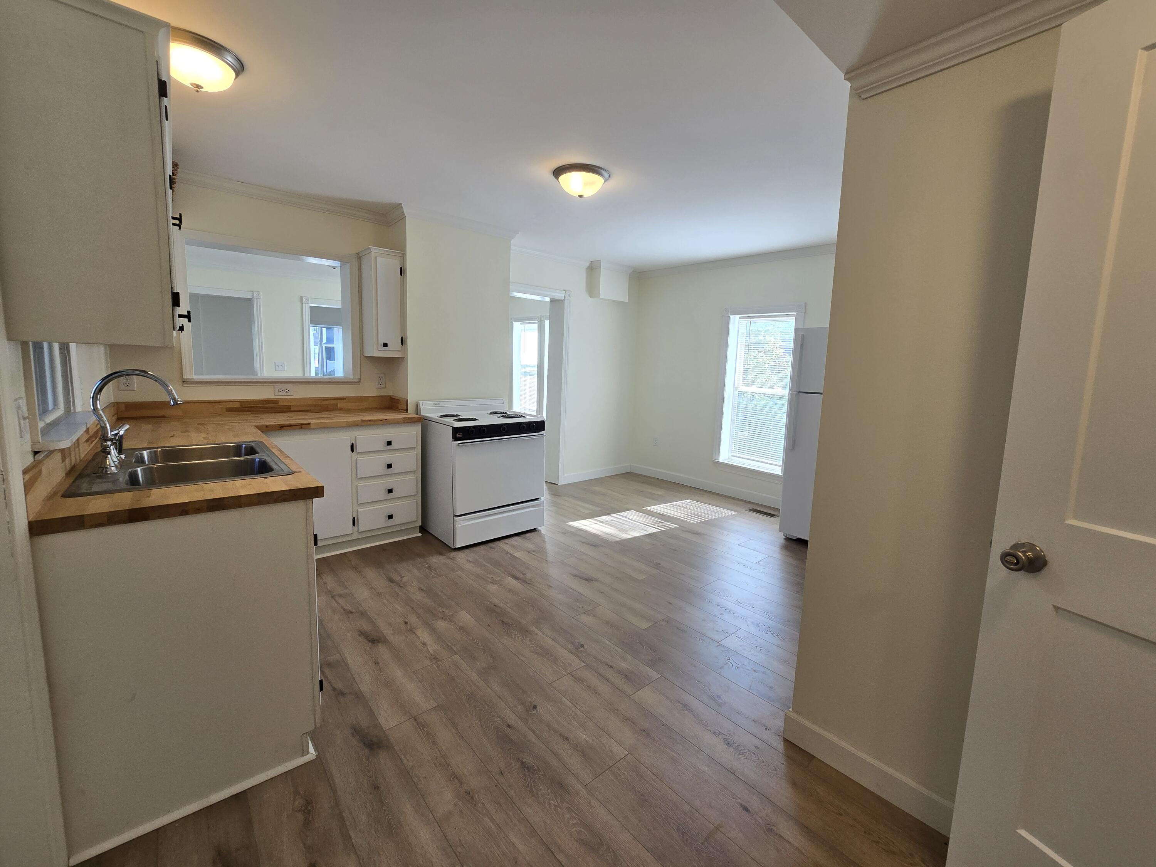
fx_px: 434
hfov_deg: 106.2
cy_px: 434
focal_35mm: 13
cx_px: 578
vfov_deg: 89.9
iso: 50
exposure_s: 1/120
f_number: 2.2
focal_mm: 2.2
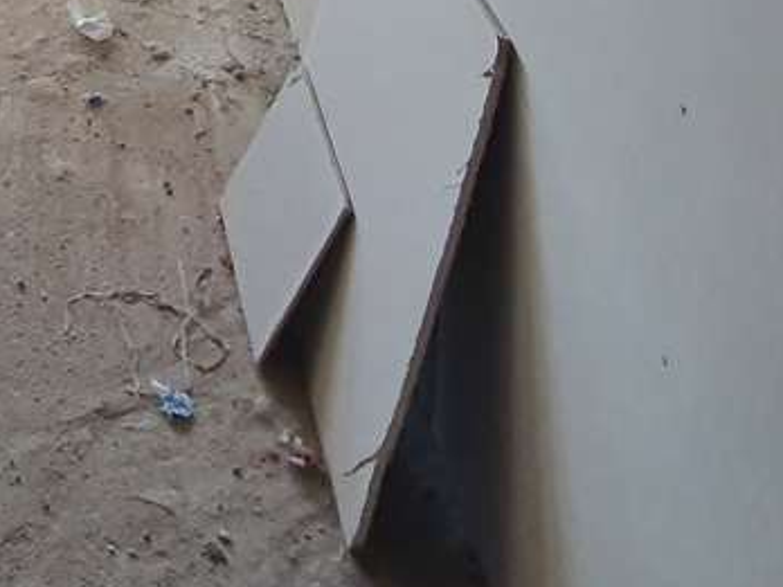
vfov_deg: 18.2
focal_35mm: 56
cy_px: -570
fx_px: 1267
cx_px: -153
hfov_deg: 29.6
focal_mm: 1.8
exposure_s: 1/50
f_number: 2.2
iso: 100
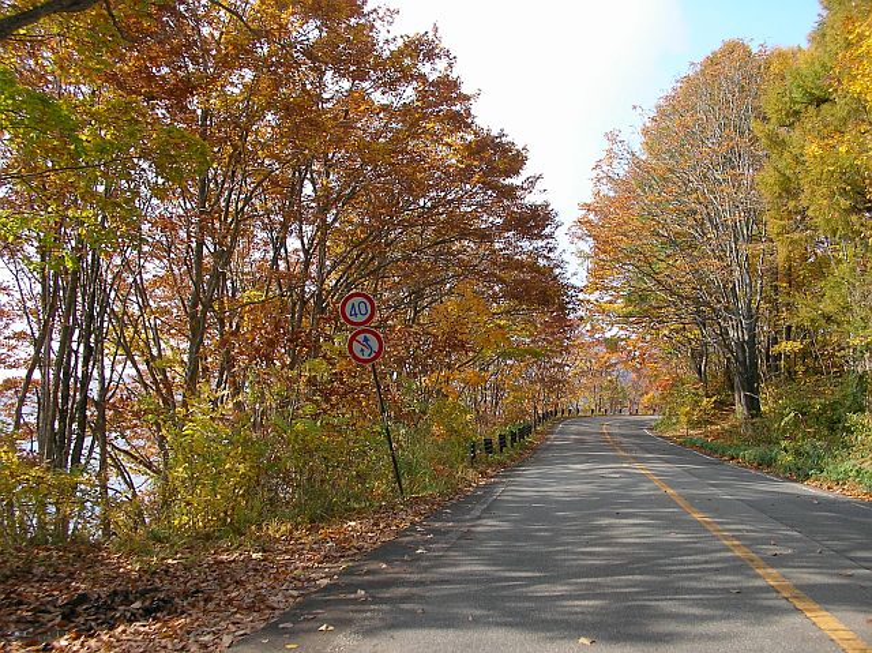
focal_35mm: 38
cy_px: 326
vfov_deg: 37.7
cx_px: 436
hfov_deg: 49.0
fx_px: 957
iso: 50
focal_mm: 5.8
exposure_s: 1/365
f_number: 3.5
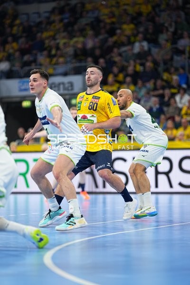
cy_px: 142
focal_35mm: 135
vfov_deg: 15.2
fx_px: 1069
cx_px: 95
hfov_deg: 10.2
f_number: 1.8
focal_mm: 135
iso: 1000
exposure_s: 1/1600
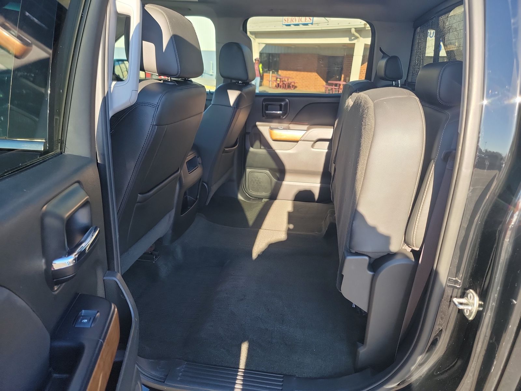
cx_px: 260
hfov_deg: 71.6
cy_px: 196
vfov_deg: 56.8
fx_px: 361
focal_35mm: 24
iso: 94
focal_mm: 6.7
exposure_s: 1/119
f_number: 1.8
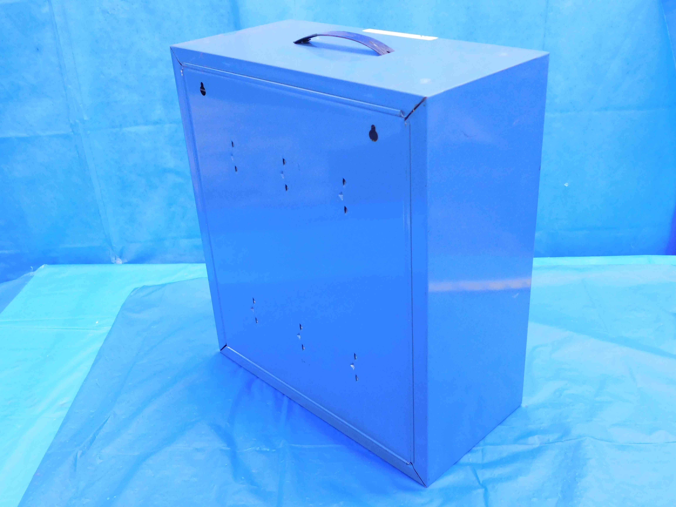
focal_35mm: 36
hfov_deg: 51.4
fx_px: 703
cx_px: 338
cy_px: 254
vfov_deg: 39.7
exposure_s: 1/25
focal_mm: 6.3
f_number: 3.5
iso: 400
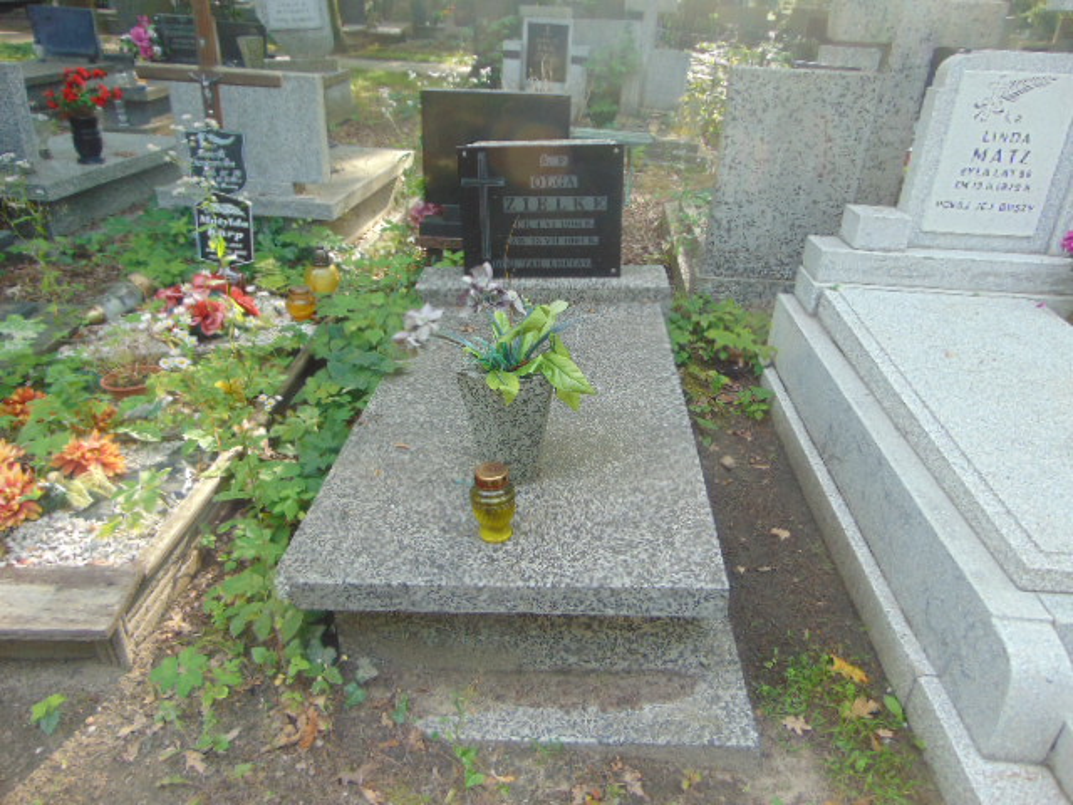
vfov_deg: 54.9
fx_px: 775
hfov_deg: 69.4
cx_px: 536
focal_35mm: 25
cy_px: 402
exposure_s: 1/60
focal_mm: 4.5
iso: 100
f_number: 3
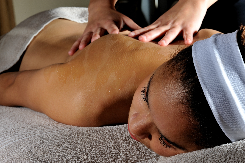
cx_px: 122
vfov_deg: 13.0
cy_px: 82
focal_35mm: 105
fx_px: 714
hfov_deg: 19.5
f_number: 22
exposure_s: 1/50
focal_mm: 105
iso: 200
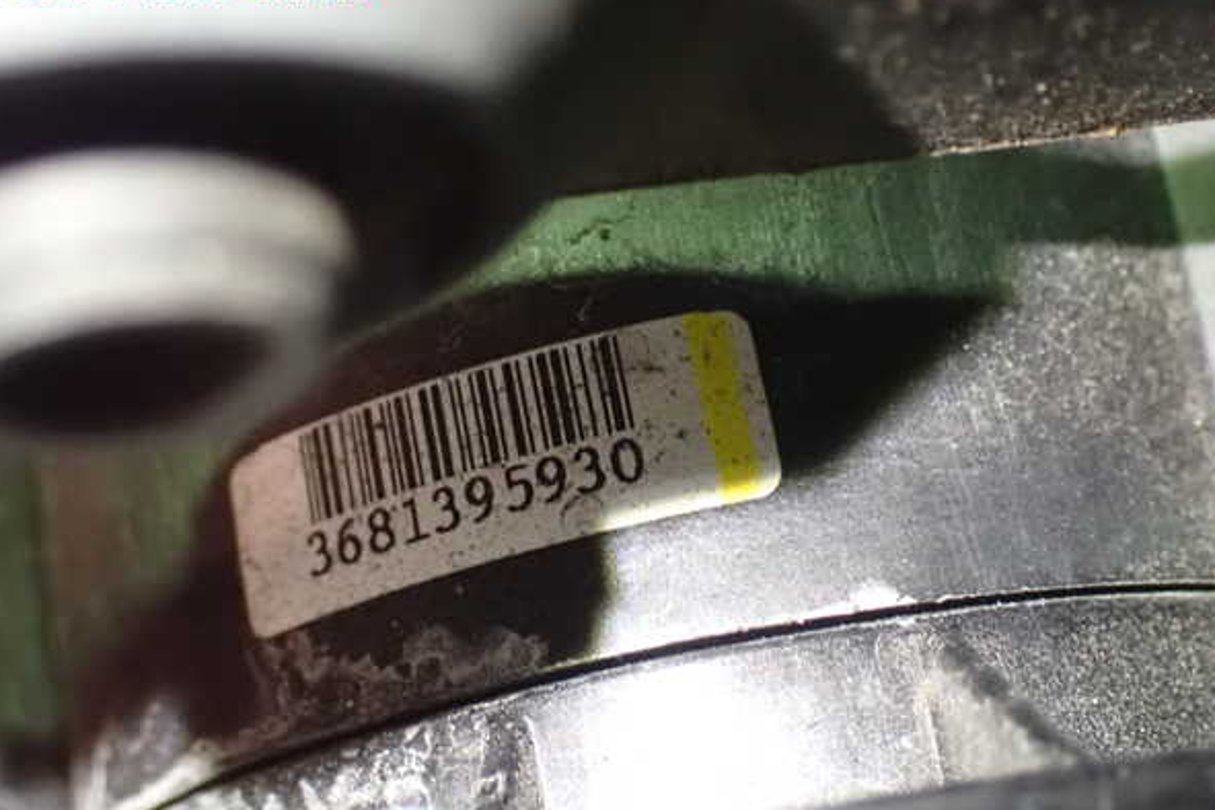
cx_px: 609
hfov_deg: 27.0
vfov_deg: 18.2
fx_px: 2531
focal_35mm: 75
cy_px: 421
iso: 1600
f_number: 3.9
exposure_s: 1/40
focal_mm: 12.73
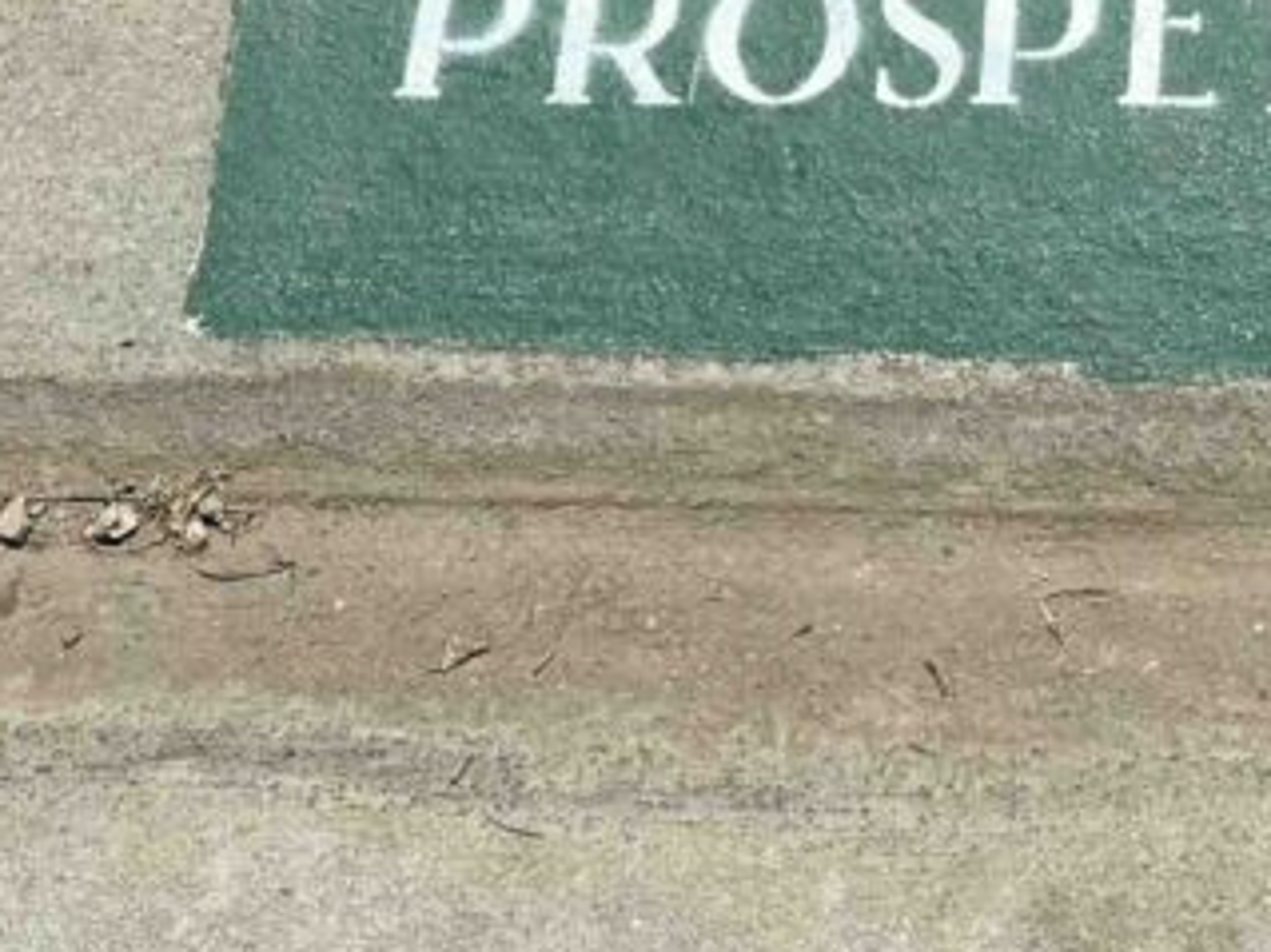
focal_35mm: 77
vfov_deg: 18.9
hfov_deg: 24.7
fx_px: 2826
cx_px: 1112
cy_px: 147
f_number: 1.78
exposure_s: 1/7576
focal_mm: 6.86
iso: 80
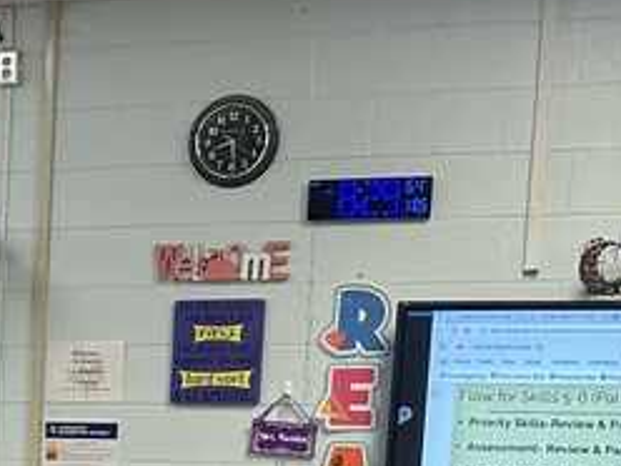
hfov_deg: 18.2
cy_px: 641
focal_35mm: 99
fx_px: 1776
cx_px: -230
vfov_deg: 14.2
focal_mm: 6.86
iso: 160
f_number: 1.78
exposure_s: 1/102
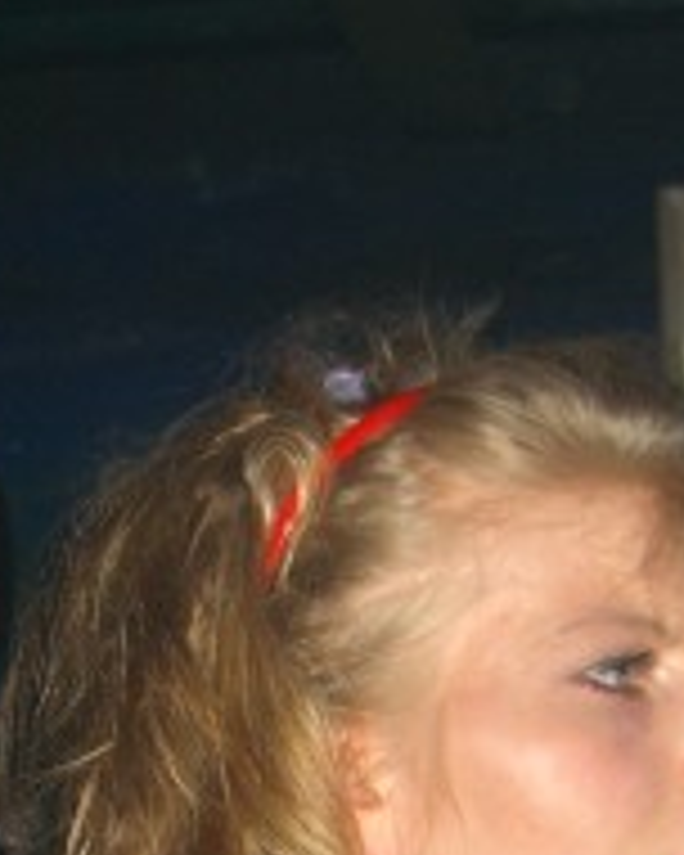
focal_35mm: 117
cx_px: 130
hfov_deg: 13.1
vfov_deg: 16.0
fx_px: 2961
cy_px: 932
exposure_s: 1/60
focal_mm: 7.9
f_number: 2.8
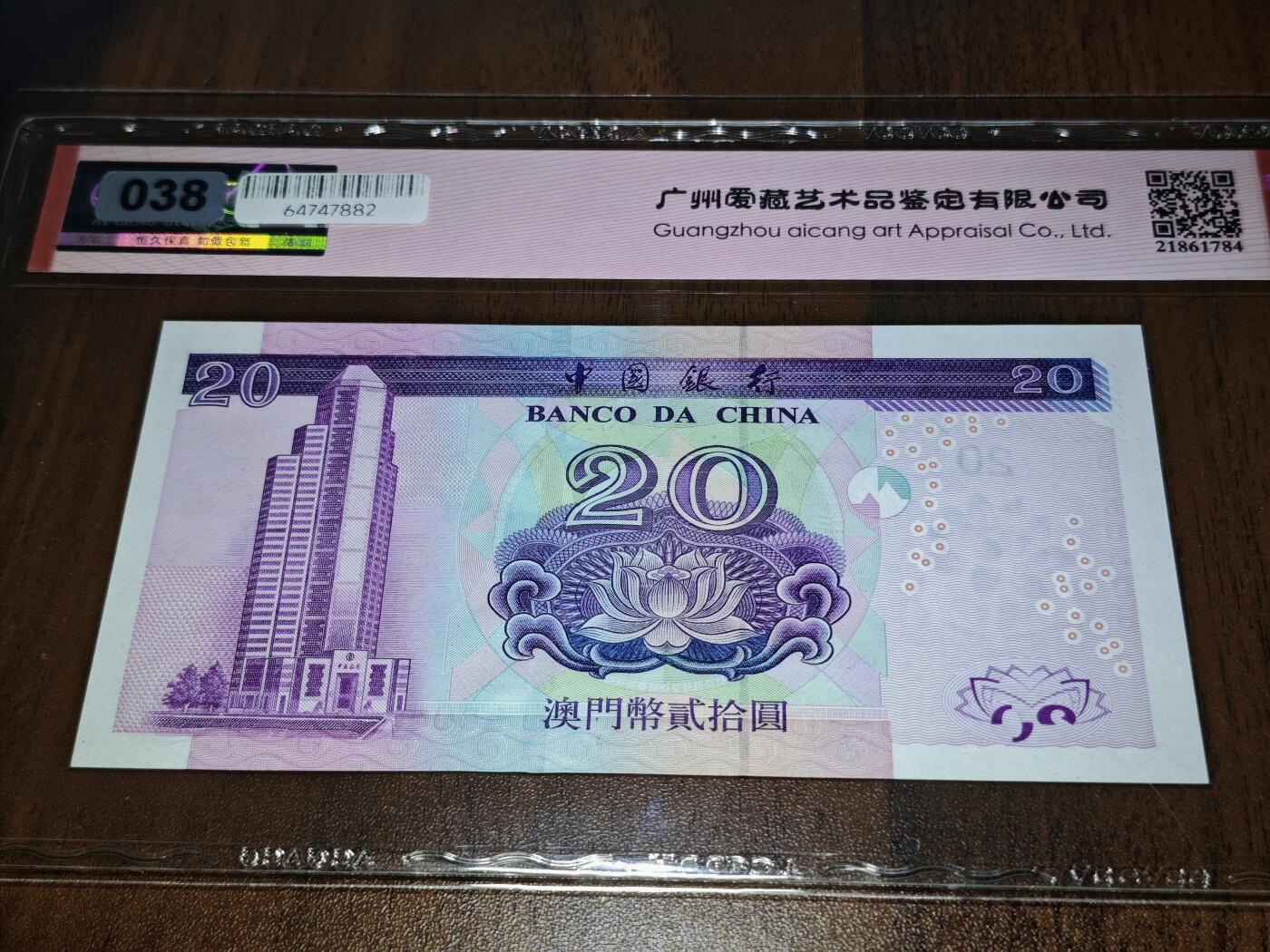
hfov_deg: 38.2
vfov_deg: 29.1
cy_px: 476
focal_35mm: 50
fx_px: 1834
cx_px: 635
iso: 125
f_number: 1.63
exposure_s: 1/100
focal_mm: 5.85
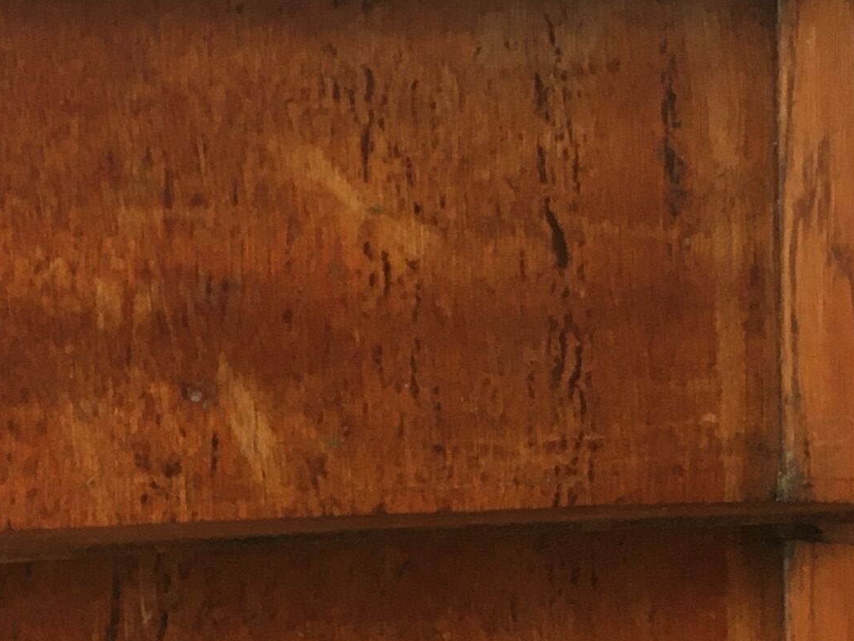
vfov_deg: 13.3
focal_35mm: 111
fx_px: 2739
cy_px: 549
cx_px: -161
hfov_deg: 17.0
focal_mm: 4.15
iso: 100
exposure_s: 1/33
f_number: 2.2
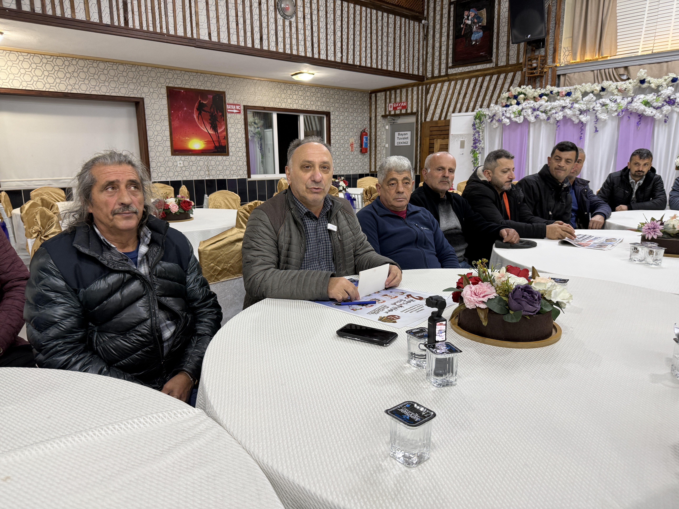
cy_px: 254
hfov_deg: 71.6
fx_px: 471
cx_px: 340
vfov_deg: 56.8
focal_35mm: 24
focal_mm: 6.76
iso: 160
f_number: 1.78
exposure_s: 1/50
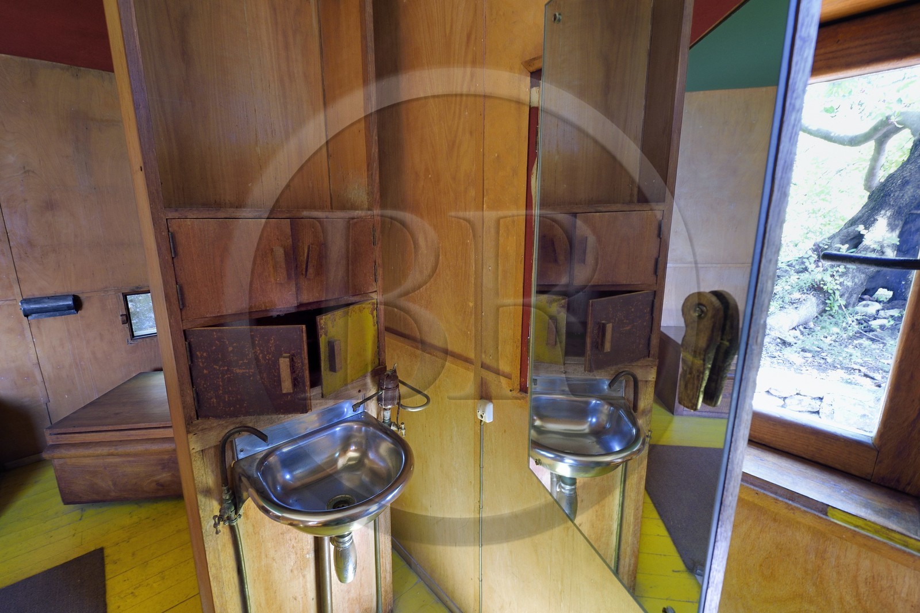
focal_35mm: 14
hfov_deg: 104.3
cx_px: 460
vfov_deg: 81.2
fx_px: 358
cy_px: 306
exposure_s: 1/10
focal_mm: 14
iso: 800
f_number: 10
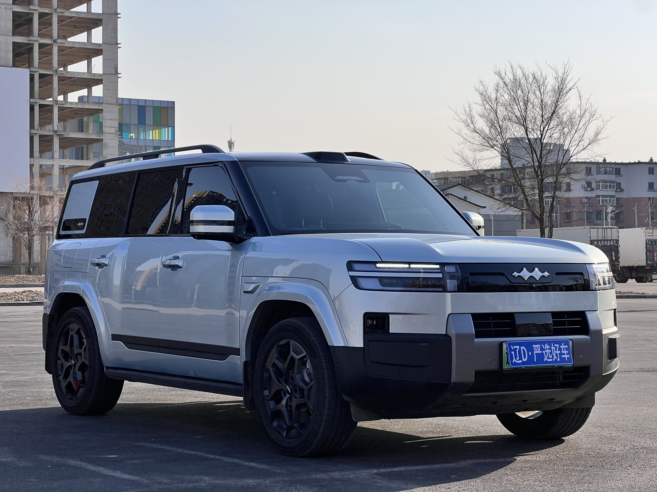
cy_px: 246
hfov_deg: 25.3
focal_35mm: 77
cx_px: 328
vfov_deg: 19.1
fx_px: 1461
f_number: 2.8
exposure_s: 1/1054
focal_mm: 9
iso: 32
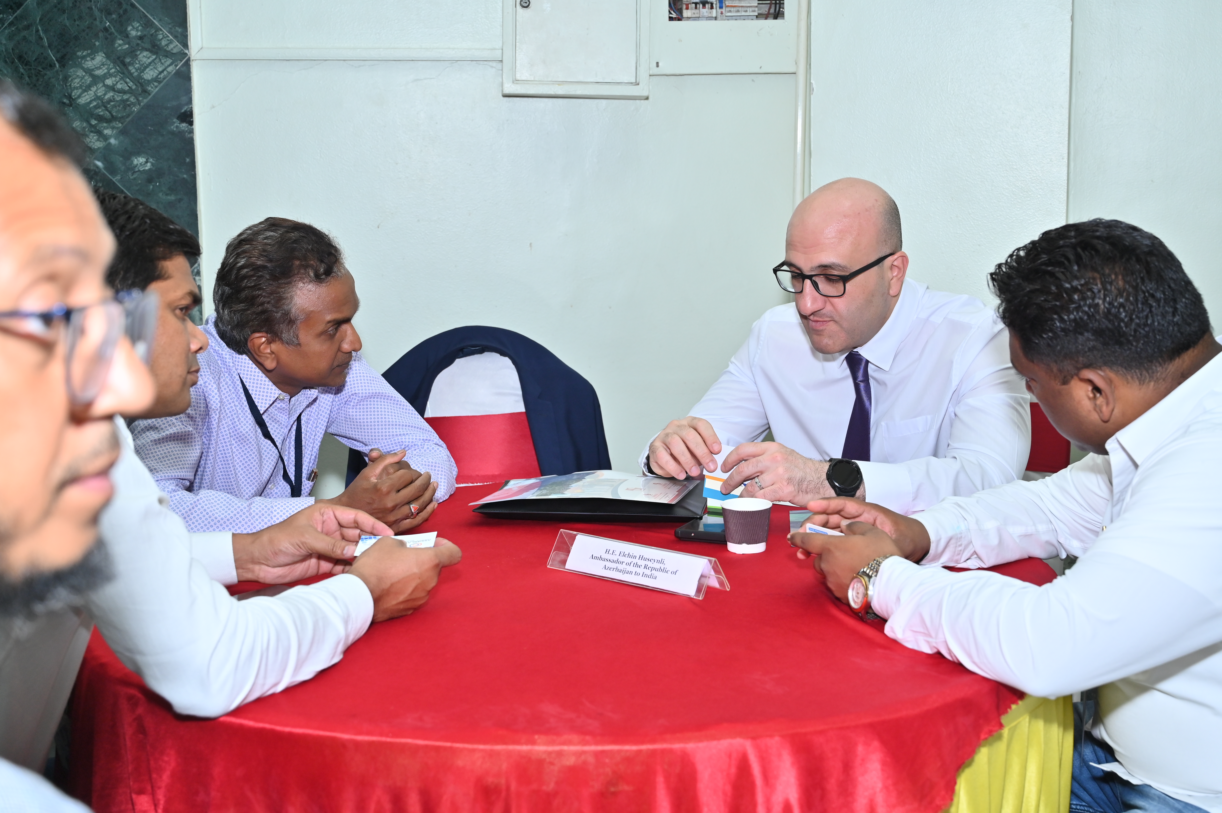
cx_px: 611
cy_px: 406
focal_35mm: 43
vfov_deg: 31.1
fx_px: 1459
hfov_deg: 45.5
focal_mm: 43
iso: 500
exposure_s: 1/200
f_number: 5.6
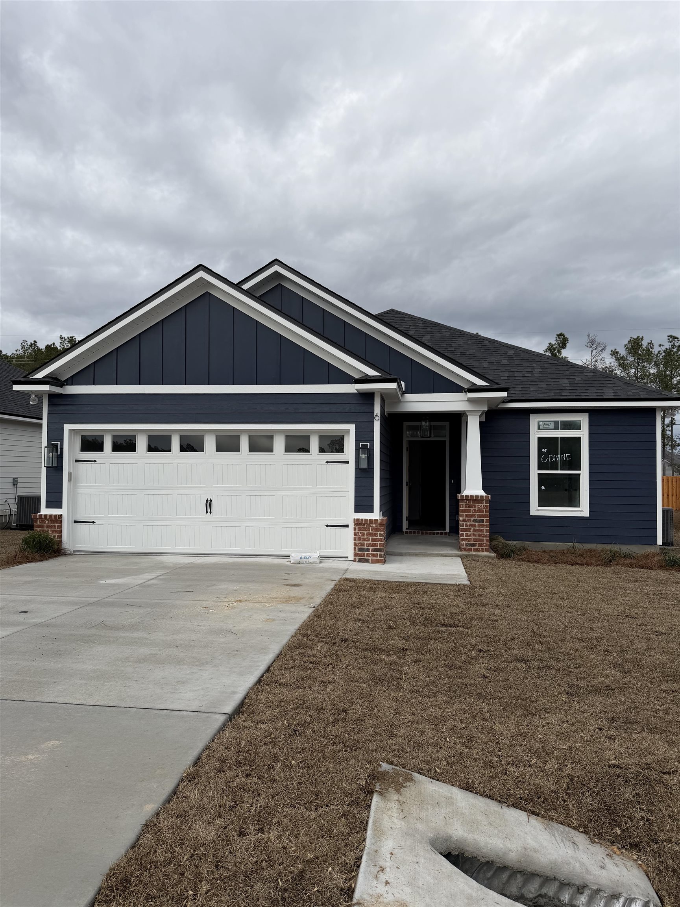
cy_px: 454
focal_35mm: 24
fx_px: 629
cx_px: 340
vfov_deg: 71.6
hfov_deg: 56.8
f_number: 1.78
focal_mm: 6.76
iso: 80
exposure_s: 1/4673
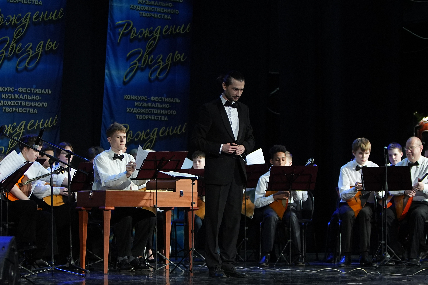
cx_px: 214
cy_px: 142
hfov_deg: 19.5
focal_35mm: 105
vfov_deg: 13.0
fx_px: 1248
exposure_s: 1/320
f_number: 2.8
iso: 2000
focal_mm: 70
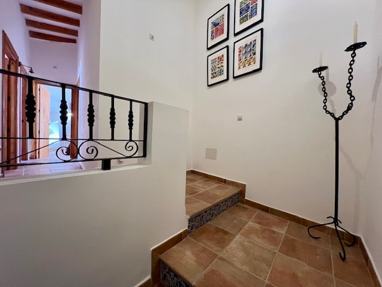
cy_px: 144
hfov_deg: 106.2
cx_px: 191
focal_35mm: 13
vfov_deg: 89.9
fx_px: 143
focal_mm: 1.57
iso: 320
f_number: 1.8
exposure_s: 1/50
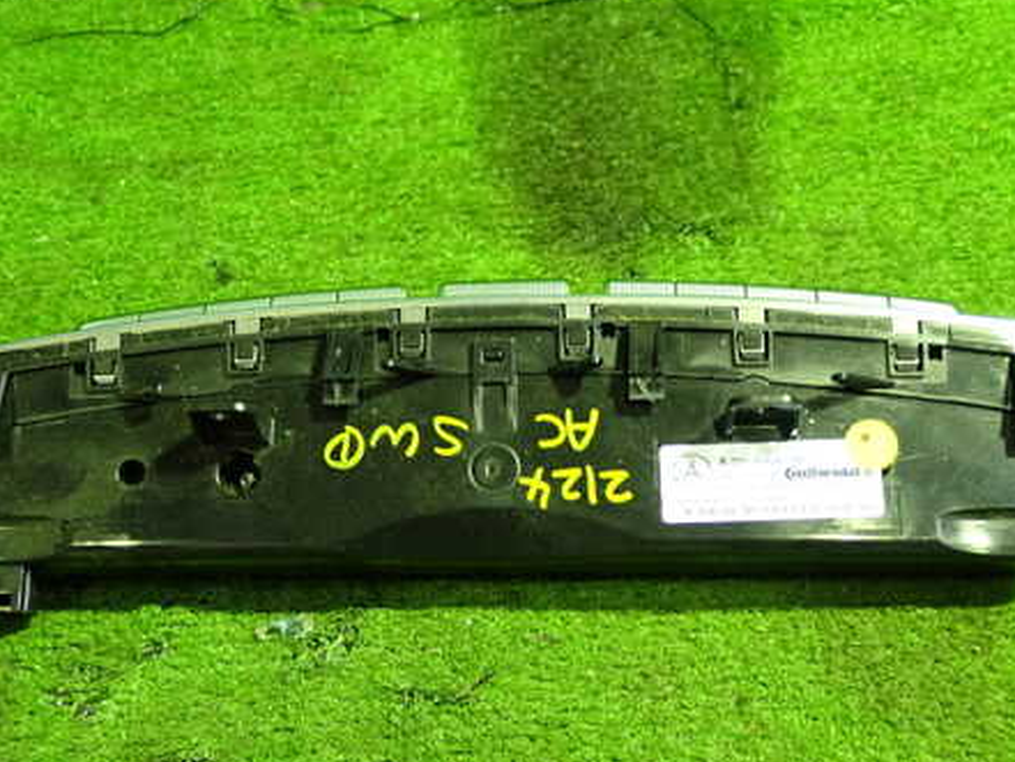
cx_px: 502
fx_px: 1437
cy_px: 447
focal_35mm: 49
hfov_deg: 38.9
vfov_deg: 29.6
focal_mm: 6.37
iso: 800
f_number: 2.5
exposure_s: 1/30
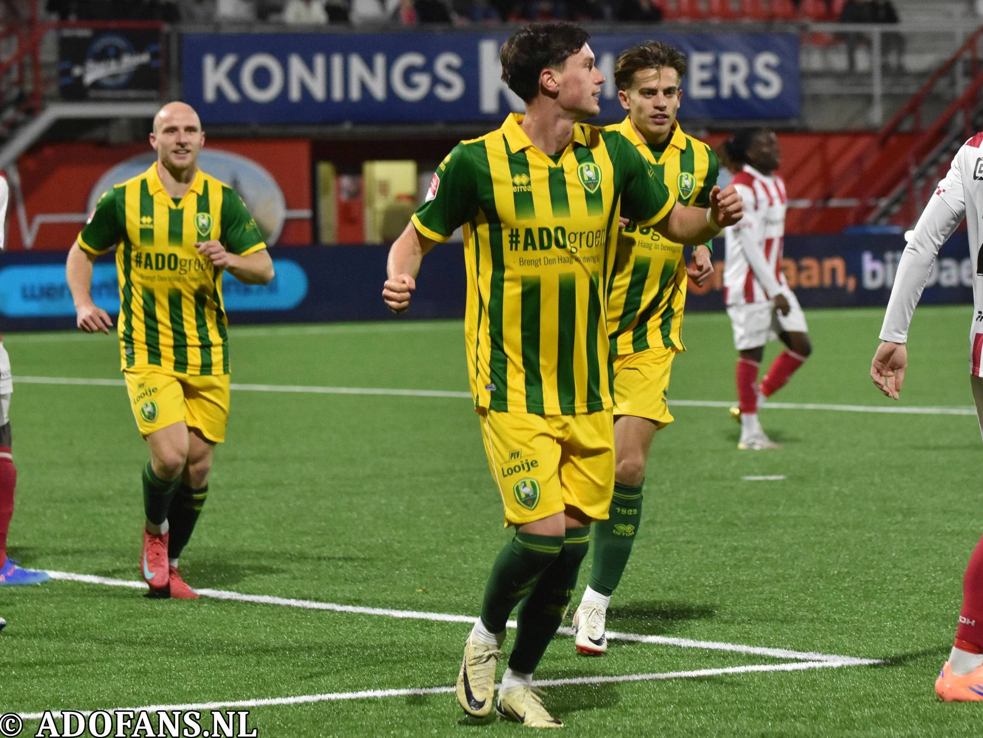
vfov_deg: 9.6
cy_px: 369
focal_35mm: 155
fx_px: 4389
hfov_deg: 12.8
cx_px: 547
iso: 2000
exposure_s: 1/640
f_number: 2.8
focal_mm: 95
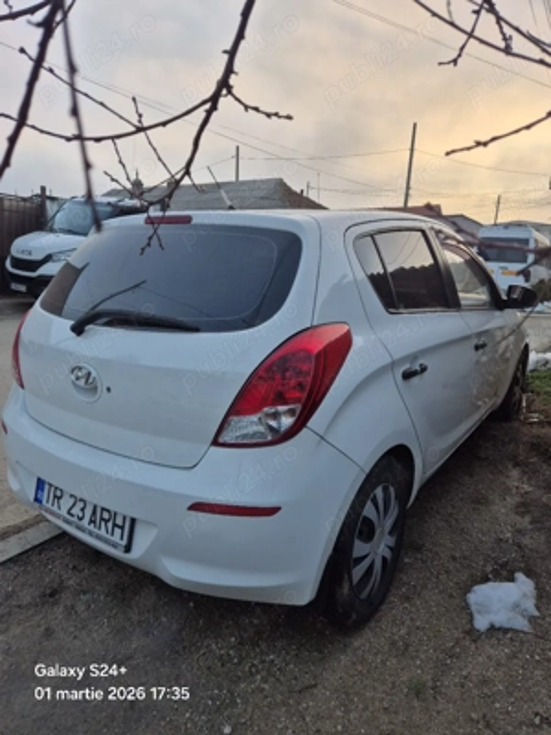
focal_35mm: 23
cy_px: 368
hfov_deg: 58.9
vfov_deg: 73.9
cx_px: 276
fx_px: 488
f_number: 1.8
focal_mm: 5.4
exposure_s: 1/455
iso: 25
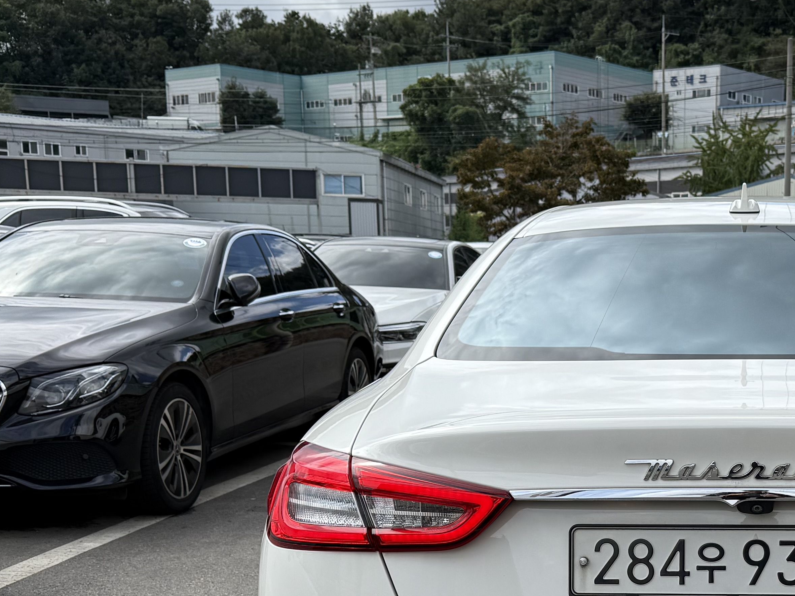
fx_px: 1332
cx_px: 714
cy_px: 544
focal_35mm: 58
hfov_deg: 31.7
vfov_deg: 24.5
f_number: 1.78
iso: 80
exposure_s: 1/3759
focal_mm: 6.76
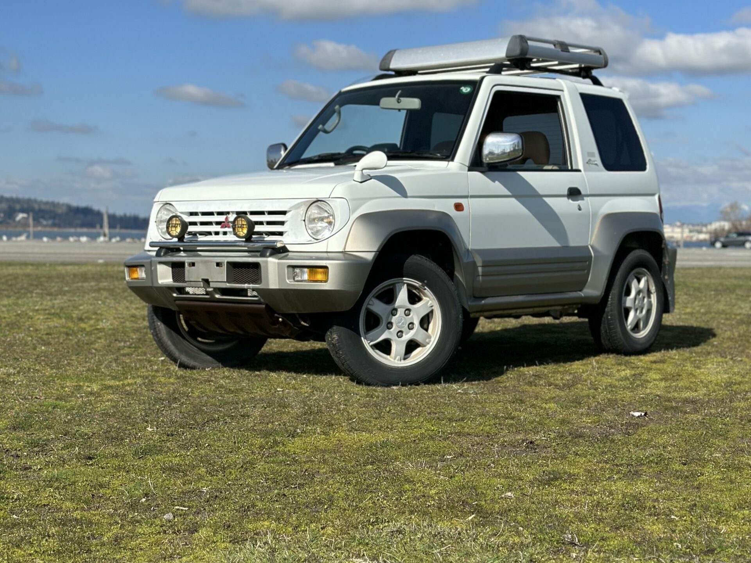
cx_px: 376
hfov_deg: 39.7
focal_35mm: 48
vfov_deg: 30.3
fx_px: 1041
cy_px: 282
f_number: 1.78
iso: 80
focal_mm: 6.86
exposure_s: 1/6623
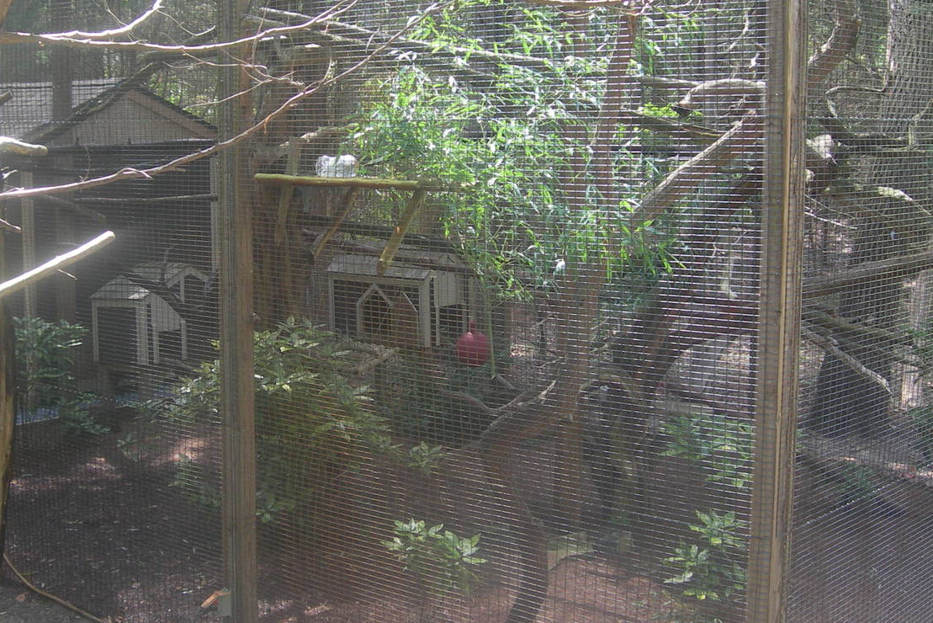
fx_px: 1478
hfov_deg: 35.0
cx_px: 384
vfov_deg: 23.8
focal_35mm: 57
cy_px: 304
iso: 57
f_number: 2.8
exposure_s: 1/30
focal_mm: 7.8
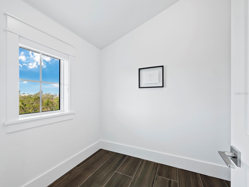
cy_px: 94
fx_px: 101
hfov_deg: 102.1
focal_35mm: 14
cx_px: 124
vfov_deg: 85.7
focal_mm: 7
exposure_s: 1/5
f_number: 11
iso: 400
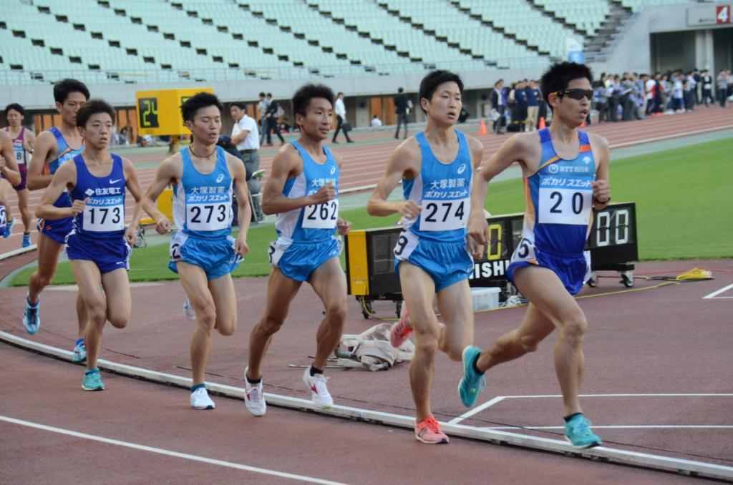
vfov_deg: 9.6
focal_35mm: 142
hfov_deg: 14.4
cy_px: 242
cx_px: 366
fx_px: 2895
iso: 3200
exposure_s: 1/320
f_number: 5.6
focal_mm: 95
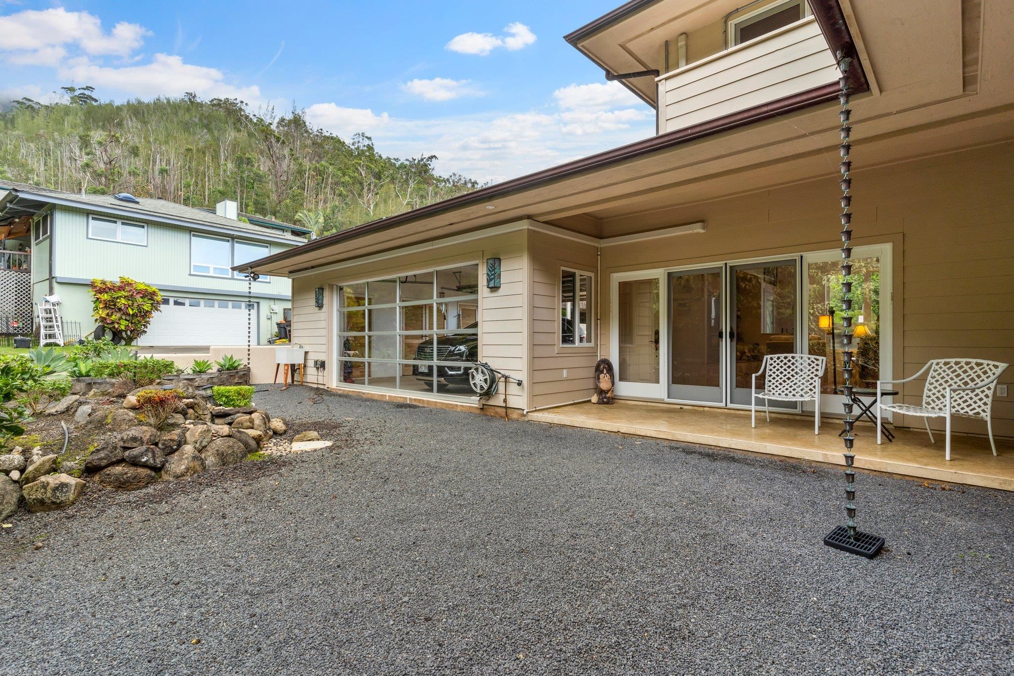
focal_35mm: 17
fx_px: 479
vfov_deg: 70.4
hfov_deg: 93.3
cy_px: 338
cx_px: 507
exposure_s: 1/20
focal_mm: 17
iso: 100
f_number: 8
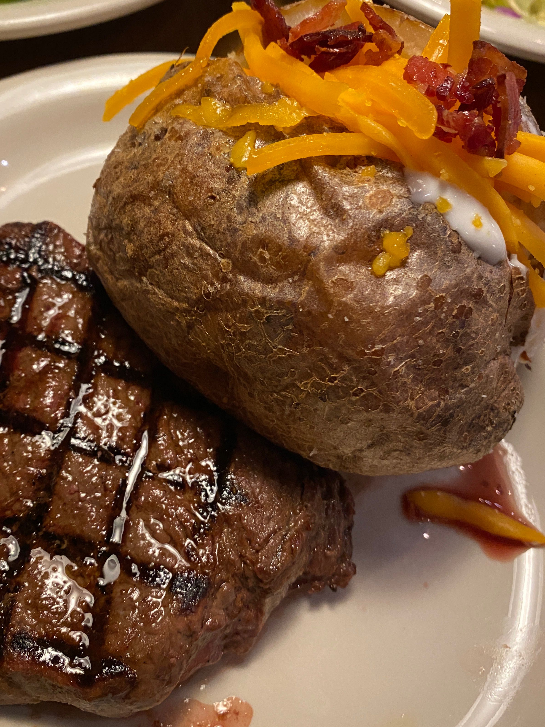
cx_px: 242
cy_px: 361
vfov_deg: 55.4
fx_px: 693
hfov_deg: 42.9
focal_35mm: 33
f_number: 1.8
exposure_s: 1/40
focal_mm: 4.25
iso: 400
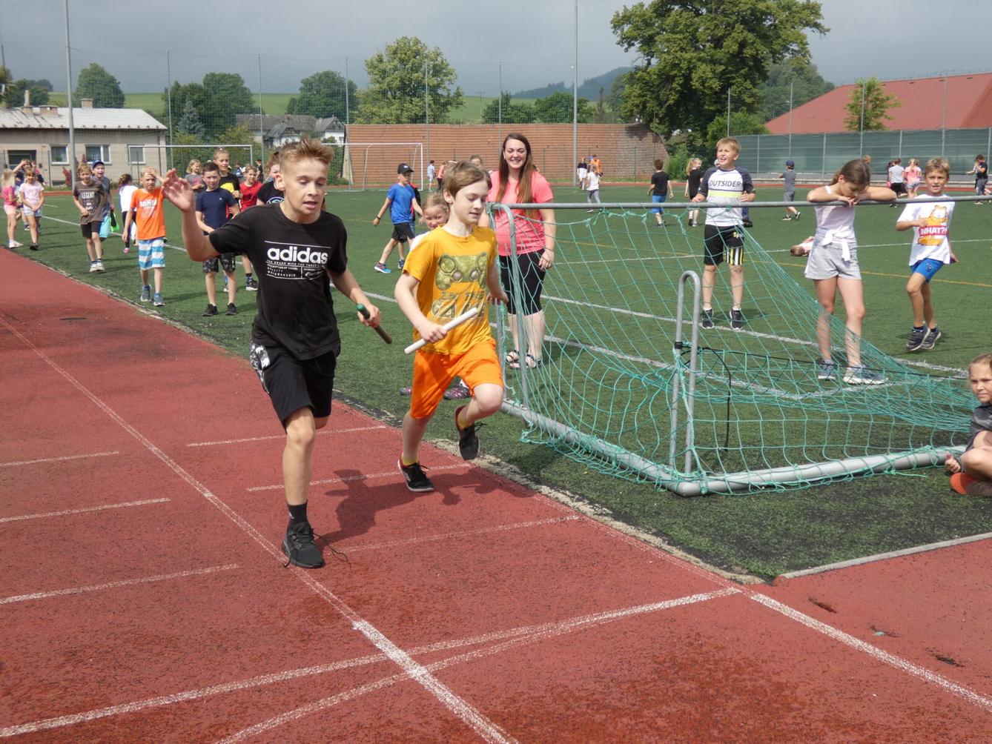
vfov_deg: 33.6
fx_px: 1232
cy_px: 372
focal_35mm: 43
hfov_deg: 43.8
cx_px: 496
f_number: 3.7
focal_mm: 7.8
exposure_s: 1/1000
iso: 80
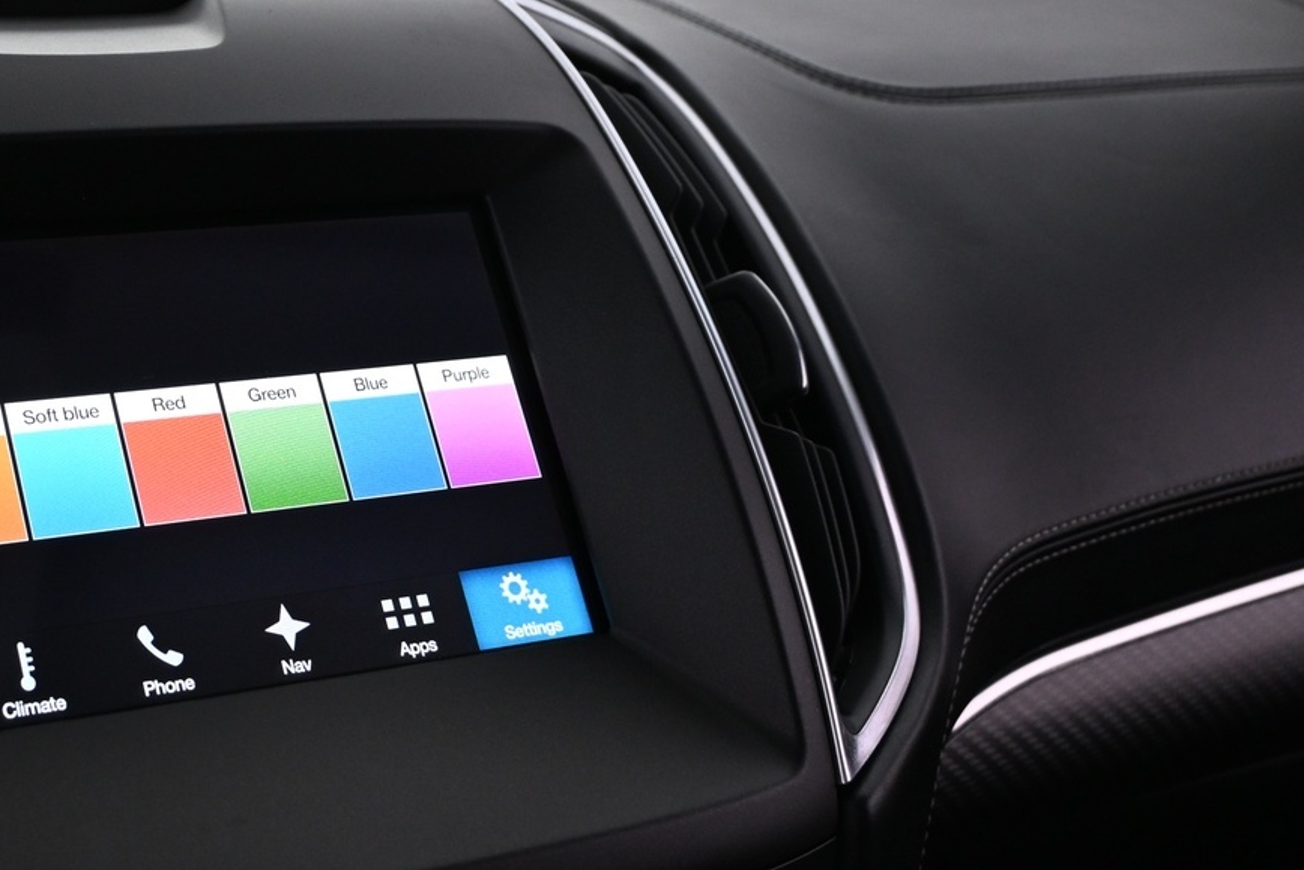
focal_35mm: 56
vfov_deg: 24.2
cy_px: 436
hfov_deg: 34.0
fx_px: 2029
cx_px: 164
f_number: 4.5
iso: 800
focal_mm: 20
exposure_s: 1/30
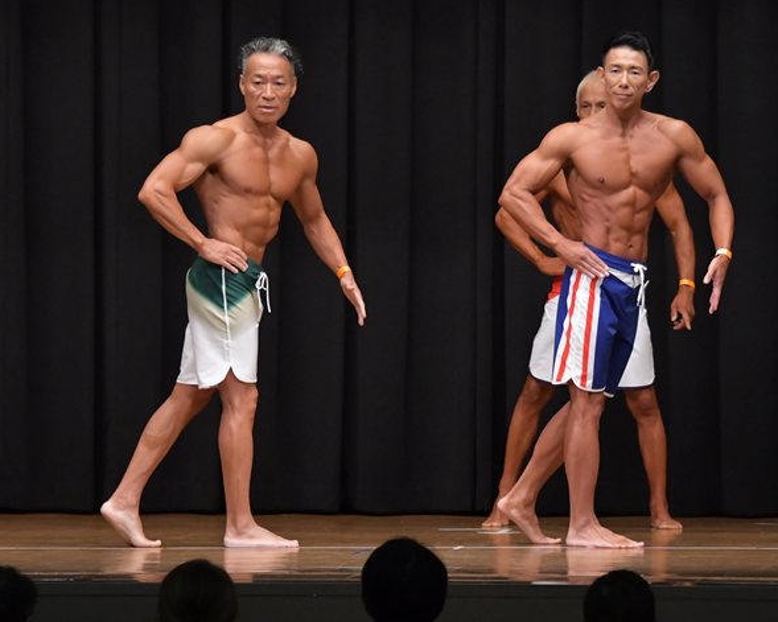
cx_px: 425
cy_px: 300
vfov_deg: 6.7
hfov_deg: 8.4
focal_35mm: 231
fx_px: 5318
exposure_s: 1/400
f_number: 5.6
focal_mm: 125
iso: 6400
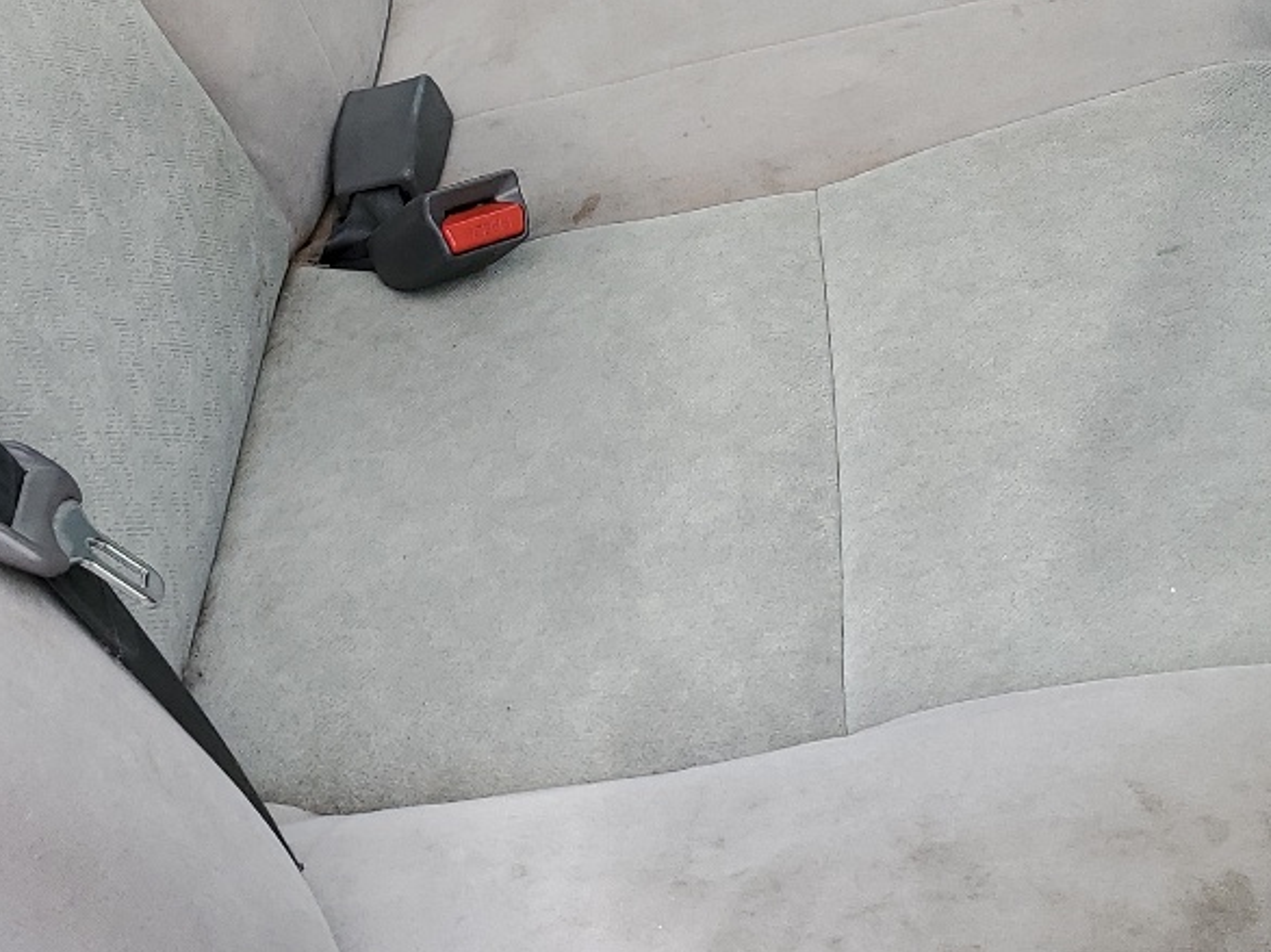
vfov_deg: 19.8
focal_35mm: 71
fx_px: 2606
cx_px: 703
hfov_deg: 27.4
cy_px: -80
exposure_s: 1/526
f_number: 1.5
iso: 50
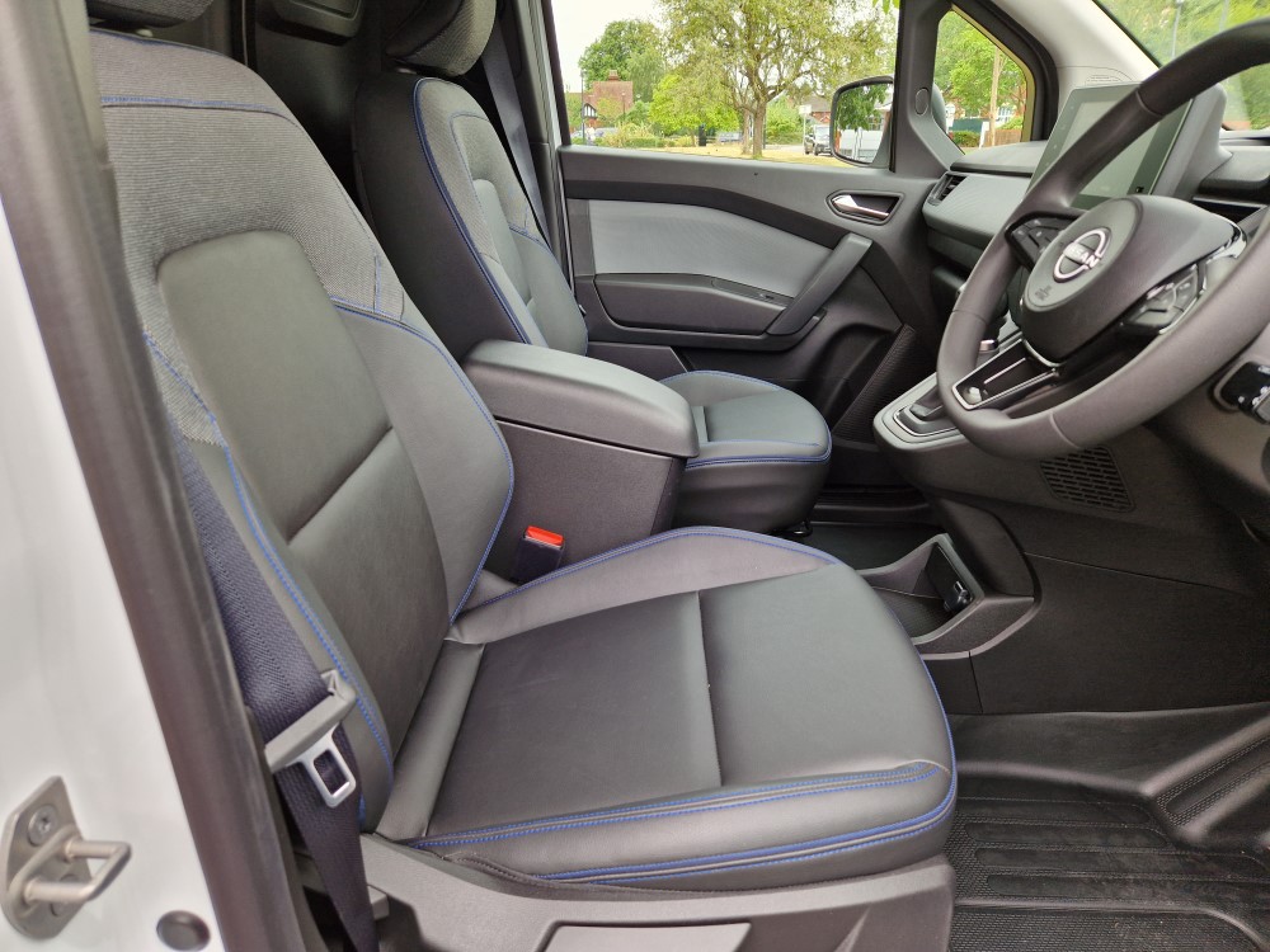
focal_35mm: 23
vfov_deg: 58.9
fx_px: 844
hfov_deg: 73.9
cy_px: 476
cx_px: 635
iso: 50
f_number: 1.8
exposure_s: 1/180
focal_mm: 5.4
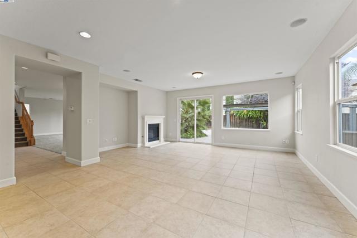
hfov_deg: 104.2
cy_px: 119
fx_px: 139
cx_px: 178
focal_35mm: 14
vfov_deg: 81.2
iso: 2500
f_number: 9
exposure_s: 1/2
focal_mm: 14
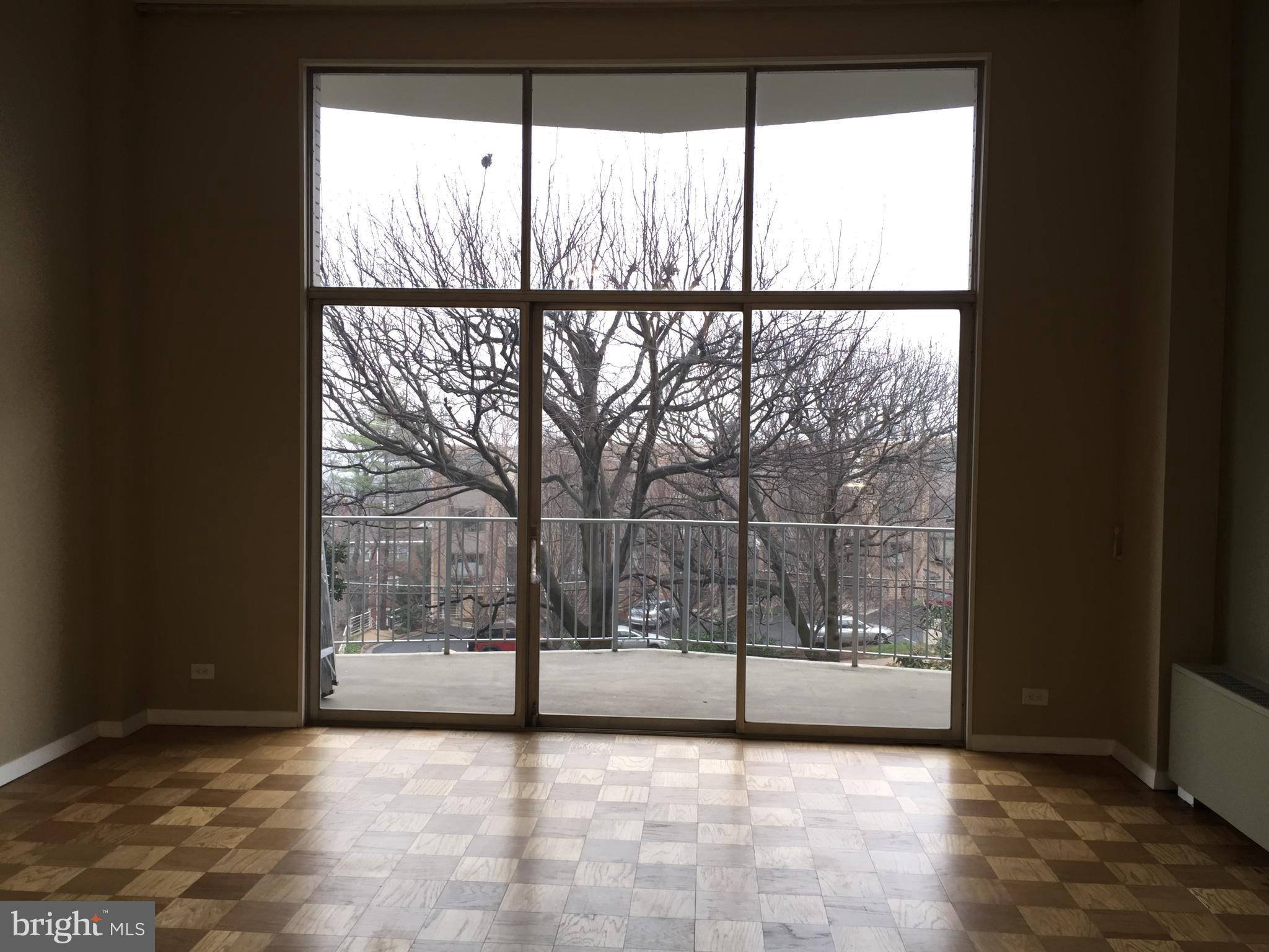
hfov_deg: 61.7
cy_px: 476
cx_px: 634
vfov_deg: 48.2
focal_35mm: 29
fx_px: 1063
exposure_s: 1/30
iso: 32
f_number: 2.2
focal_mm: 4.15
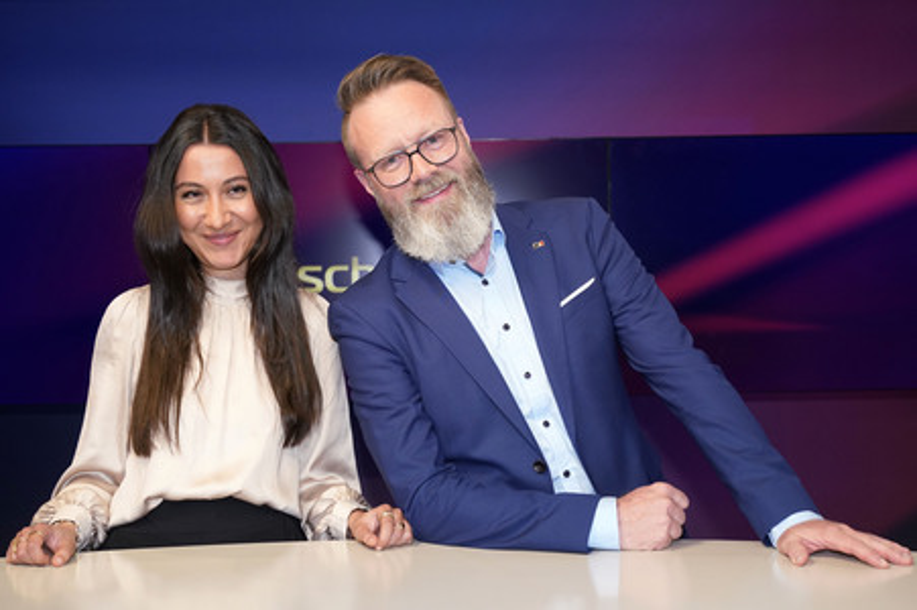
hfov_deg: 45.5
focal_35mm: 43
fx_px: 1094
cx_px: 458
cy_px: 305
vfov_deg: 31.1
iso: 2000
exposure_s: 1/160
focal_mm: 43
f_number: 5
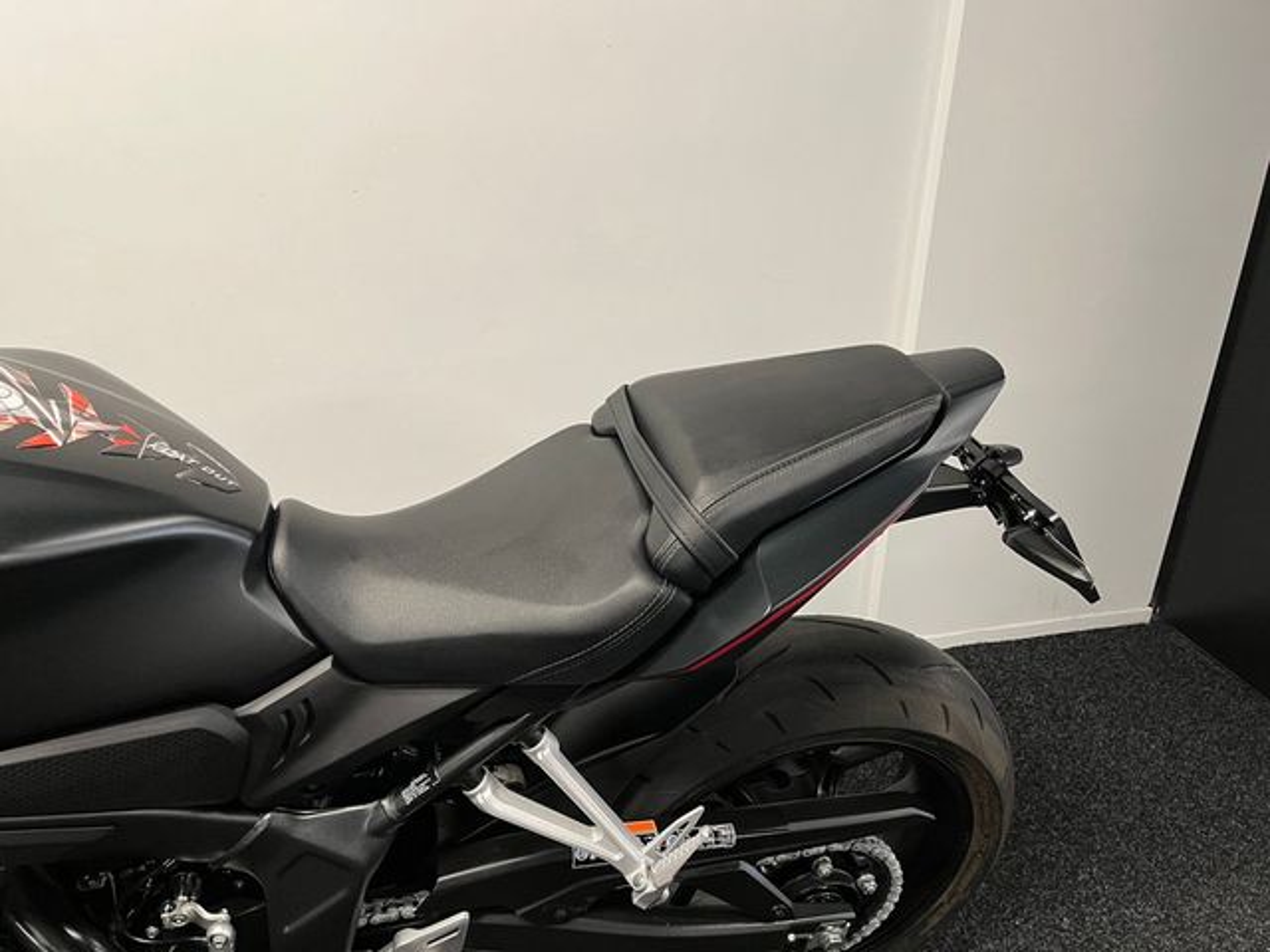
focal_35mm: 26
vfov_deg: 53.1
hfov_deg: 67.3
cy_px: 476
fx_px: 954
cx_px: 635
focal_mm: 5.1
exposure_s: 1/50
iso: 100
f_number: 1.6
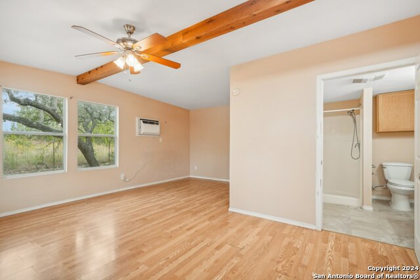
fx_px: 187
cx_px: 210
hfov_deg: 96.7
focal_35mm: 16
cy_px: 140
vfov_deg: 73.8
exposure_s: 1/20
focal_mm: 16
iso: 640
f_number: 9
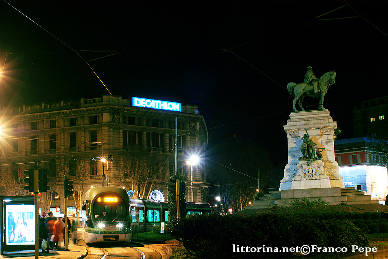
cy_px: 130
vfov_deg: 31.9
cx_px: 194
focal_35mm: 42
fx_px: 452
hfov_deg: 46.4
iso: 200
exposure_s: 3.2
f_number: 8
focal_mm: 28
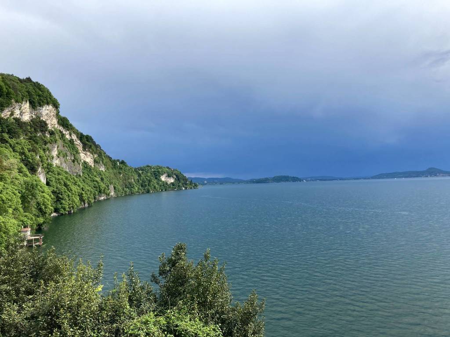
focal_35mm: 28
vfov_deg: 49.7
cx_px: 225
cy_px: 168
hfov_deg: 63.4
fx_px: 364
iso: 20
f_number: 1.8
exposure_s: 1/1200
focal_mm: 3.99
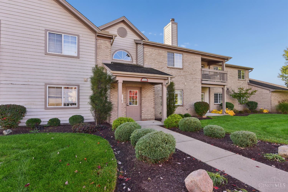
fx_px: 152
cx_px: 144
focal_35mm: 19
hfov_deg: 86.9
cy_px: 96
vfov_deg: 64.6
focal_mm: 19
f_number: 8
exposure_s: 1/200
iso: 400
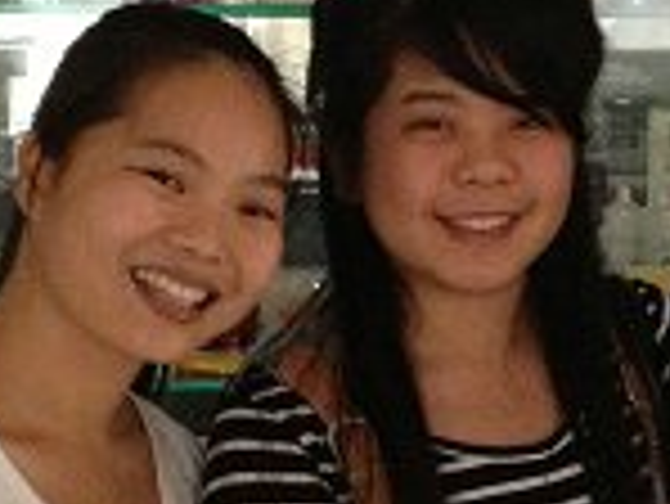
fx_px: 2731
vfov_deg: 10.5
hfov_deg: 13.9
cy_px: 261
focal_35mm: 141
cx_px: 562
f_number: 2.4
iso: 400
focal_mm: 4.28
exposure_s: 1/15
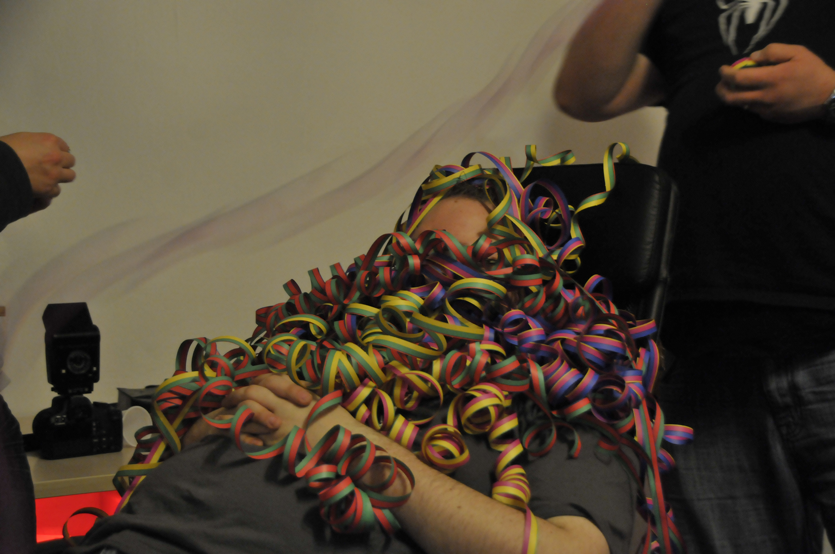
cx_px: 418
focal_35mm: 63
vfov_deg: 21.5
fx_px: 1459
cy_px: 277
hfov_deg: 31.9
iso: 1600
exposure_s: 1/10
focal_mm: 42
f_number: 4.2
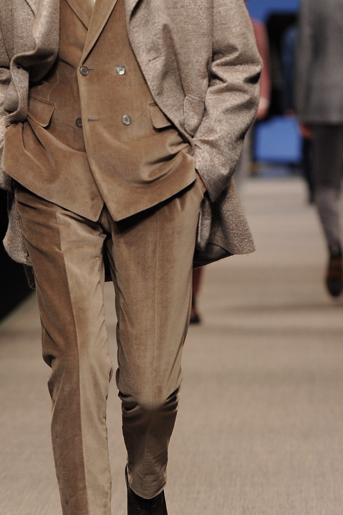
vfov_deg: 6.8
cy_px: 169
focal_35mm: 305
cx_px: 80
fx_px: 4364
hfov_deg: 4.5
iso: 1250
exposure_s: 1/400
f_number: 5
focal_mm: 150
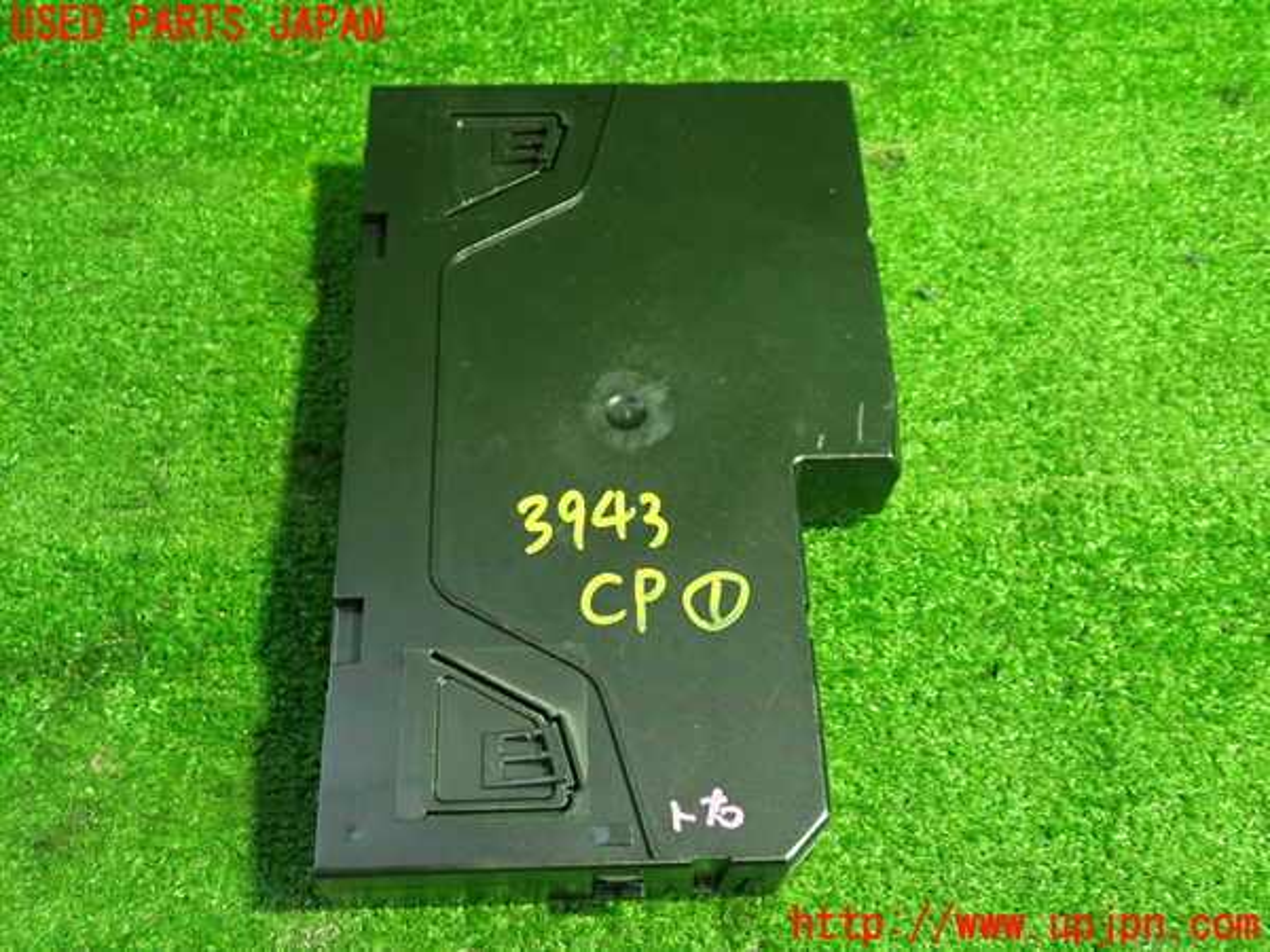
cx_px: 635
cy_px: 476
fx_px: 1394
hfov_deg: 49.0
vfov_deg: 37.7
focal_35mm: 38
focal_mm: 6.83
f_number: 2.7
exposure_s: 1/40
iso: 800
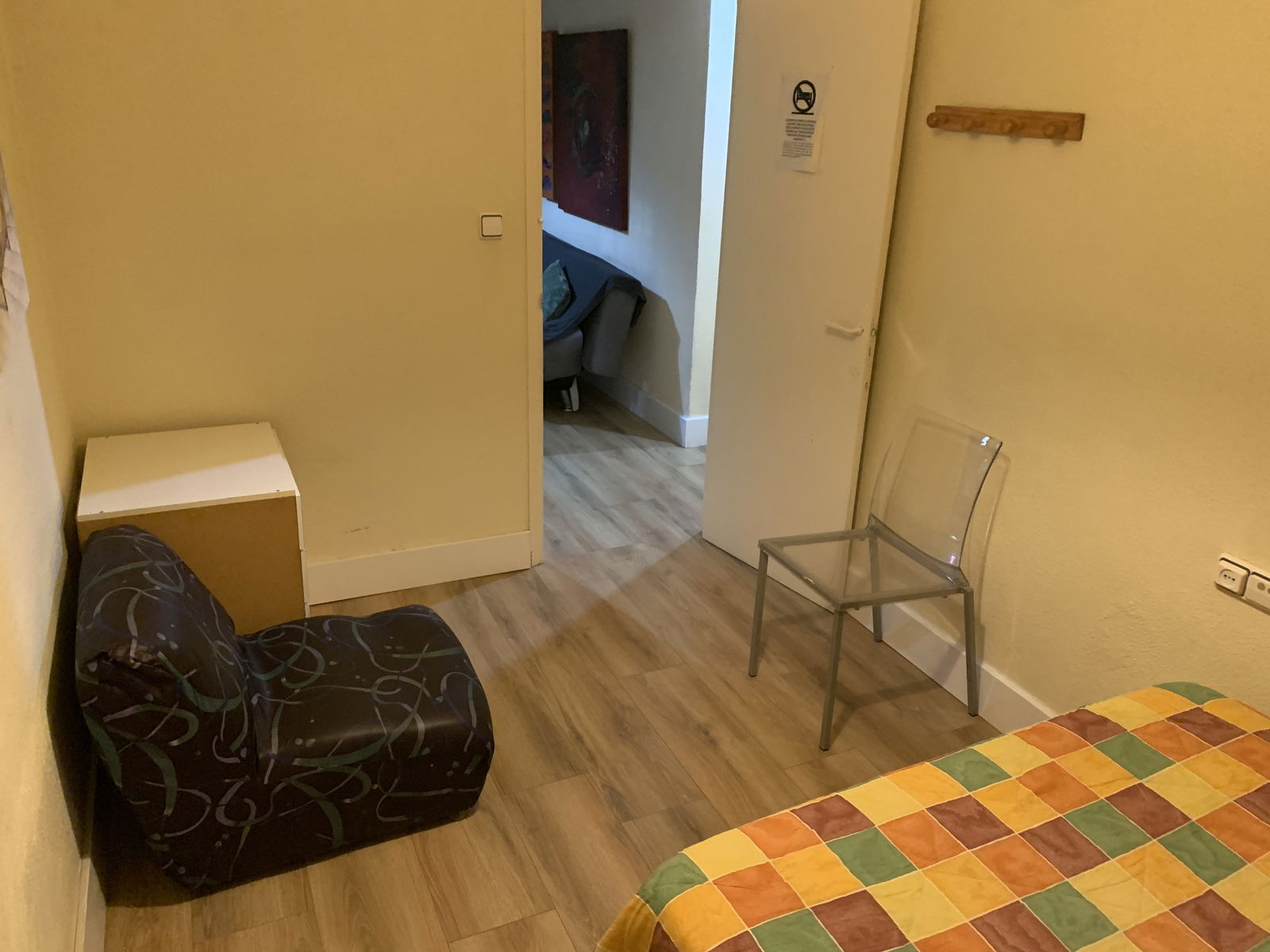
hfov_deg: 67.3
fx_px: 954
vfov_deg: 53.1
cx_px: 635
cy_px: 476
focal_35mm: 26
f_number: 1.8
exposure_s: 1/35
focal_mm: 4.25
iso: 400
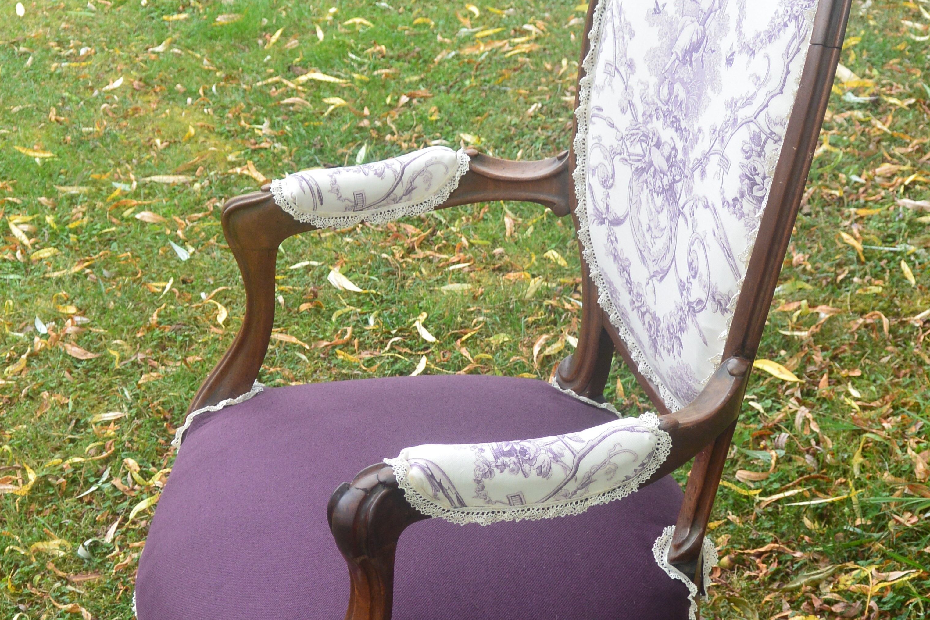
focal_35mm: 71
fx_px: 1834
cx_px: 465
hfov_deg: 28.5
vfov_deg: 19.1
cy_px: 417
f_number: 4.5
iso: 160
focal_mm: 17.5
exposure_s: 1/160
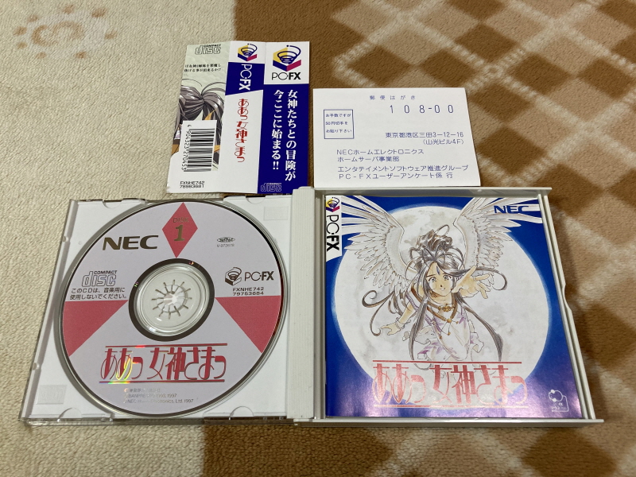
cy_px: 238
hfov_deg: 63.4
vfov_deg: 49.7
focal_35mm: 28
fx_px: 514
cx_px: 318
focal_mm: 3.99
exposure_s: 1/60
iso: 125
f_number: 1.8
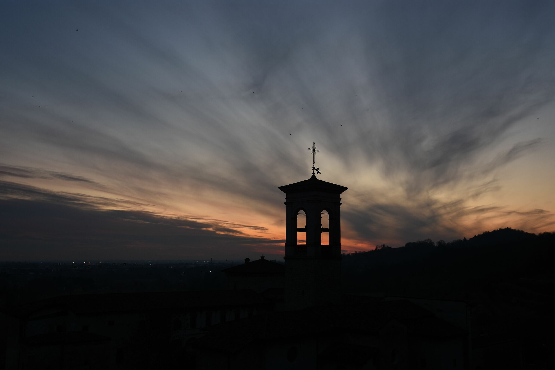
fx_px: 555
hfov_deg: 53.1
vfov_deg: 36.9
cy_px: 185
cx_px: 278
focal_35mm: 36
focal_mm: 24
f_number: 5.6
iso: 200
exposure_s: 1/100
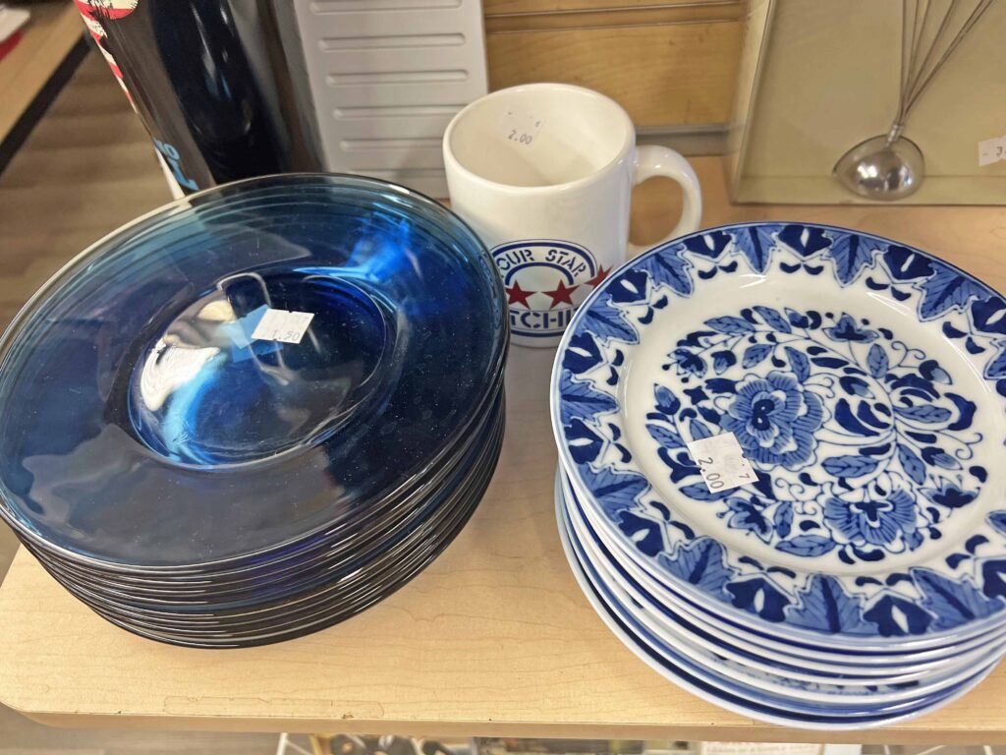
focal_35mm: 26
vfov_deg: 53.1
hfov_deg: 67.3
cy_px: 378
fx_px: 756
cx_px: 503
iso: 125
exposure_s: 1/120
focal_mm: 5.7
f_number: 1.5
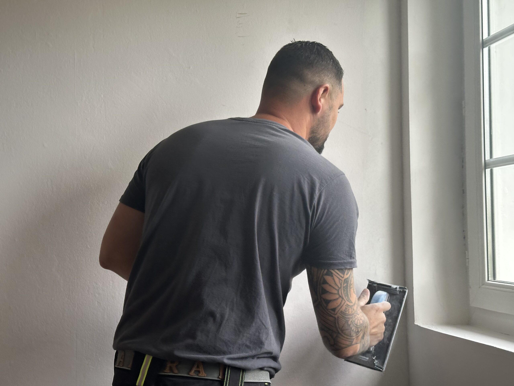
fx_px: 713
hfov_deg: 39.7
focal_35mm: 48
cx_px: 257
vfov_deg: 30.3
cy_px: 193
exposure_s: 1/175
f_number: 1.78
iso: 64
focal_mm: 6.86
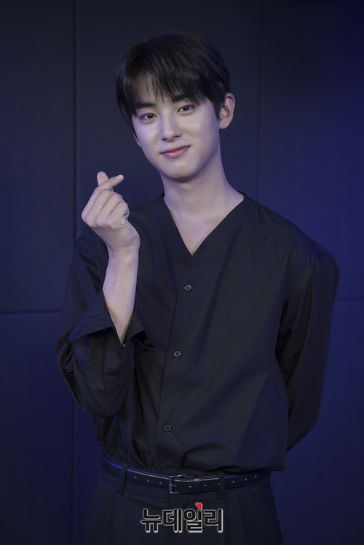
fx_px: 1016
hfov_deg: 20.3
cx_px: 182
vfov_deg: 30.1
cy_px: 272
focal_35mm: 67
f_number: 3.5
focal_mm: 67
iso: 800
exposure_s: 1/160
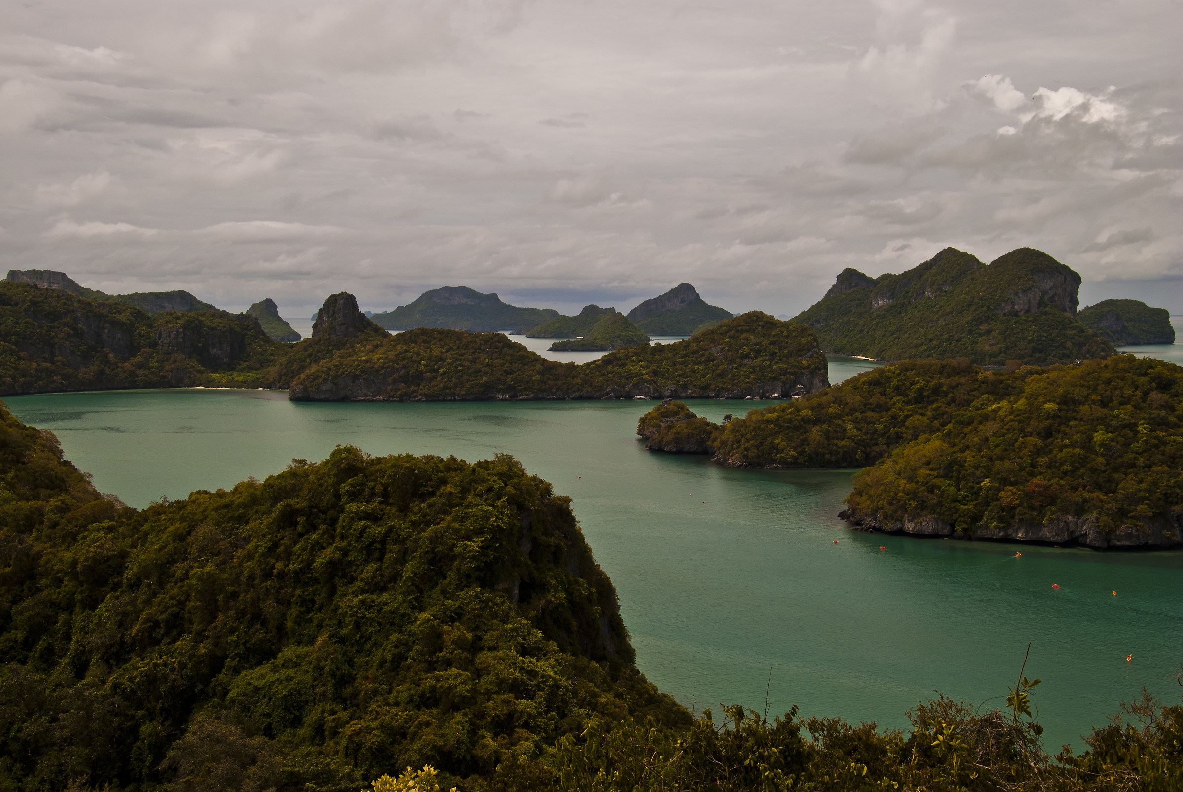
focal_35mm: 45
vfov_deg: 29.9
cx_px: 592
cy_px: 396
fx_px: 1480
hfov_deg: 43.6
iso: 100
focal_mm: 30
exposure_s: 1/400
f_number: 9
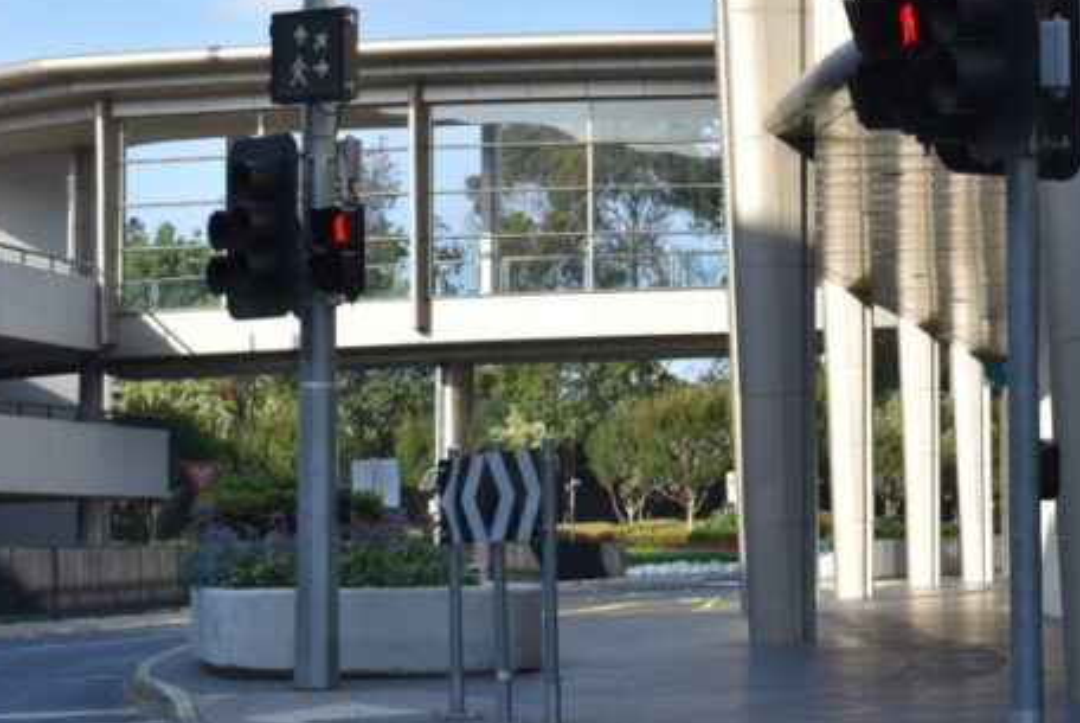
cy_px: 36
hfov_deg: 15.8
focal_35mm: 128
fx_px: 3844
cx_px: 957
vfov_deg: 10.7
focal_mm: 38
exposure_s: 1/250
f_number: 8
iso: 125
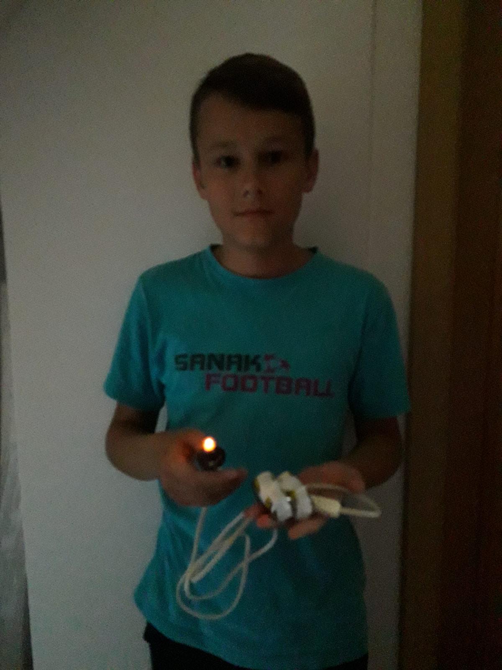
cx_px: 251
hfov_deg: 51.4
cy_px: 335
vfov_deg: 65.3
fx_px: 522
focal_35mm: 27
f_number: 1.9
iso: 800
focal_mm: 3.6
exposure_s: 1/10
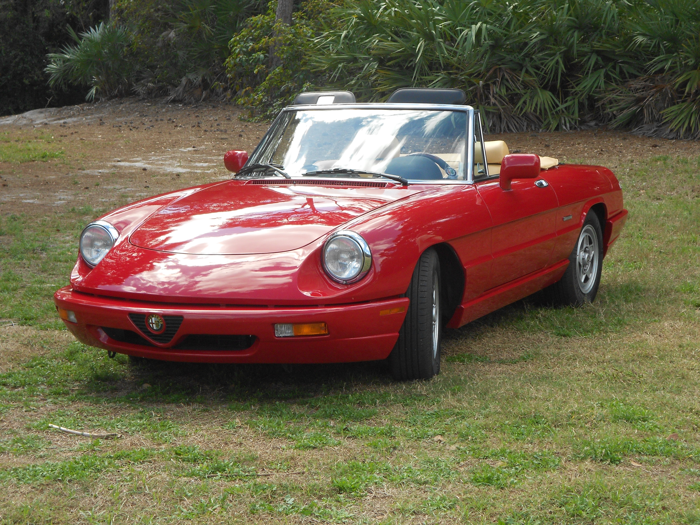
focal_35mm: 76
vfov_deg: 19.4
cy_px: 262
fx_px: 1537
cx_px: 350
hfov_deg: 25.7
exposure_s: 1/125
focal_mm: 13.5
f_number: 5.8
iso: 100
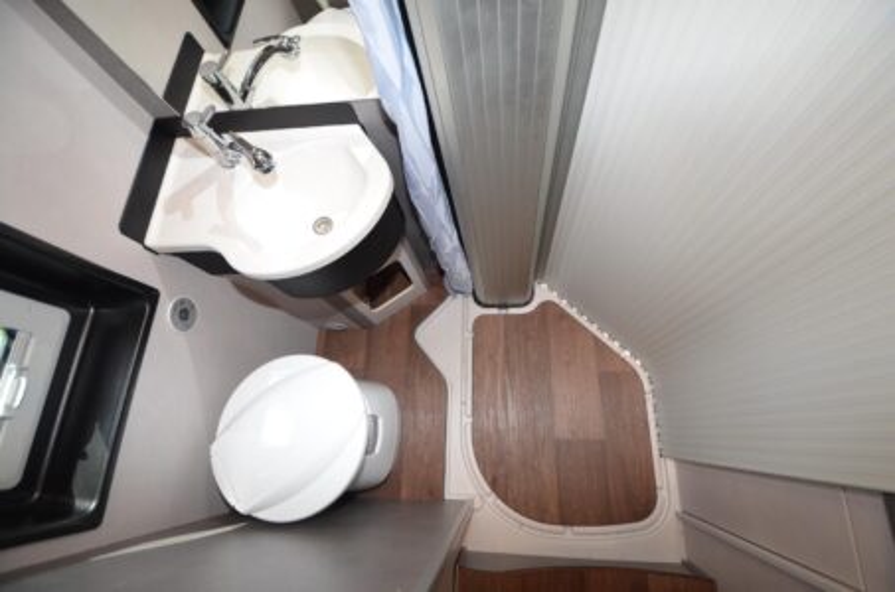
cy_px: 296
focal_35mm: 15
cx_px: 448
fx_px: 372
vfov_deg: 77.1
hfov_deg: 100.5
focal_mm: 10
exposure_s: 1/60
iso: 560
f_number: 4
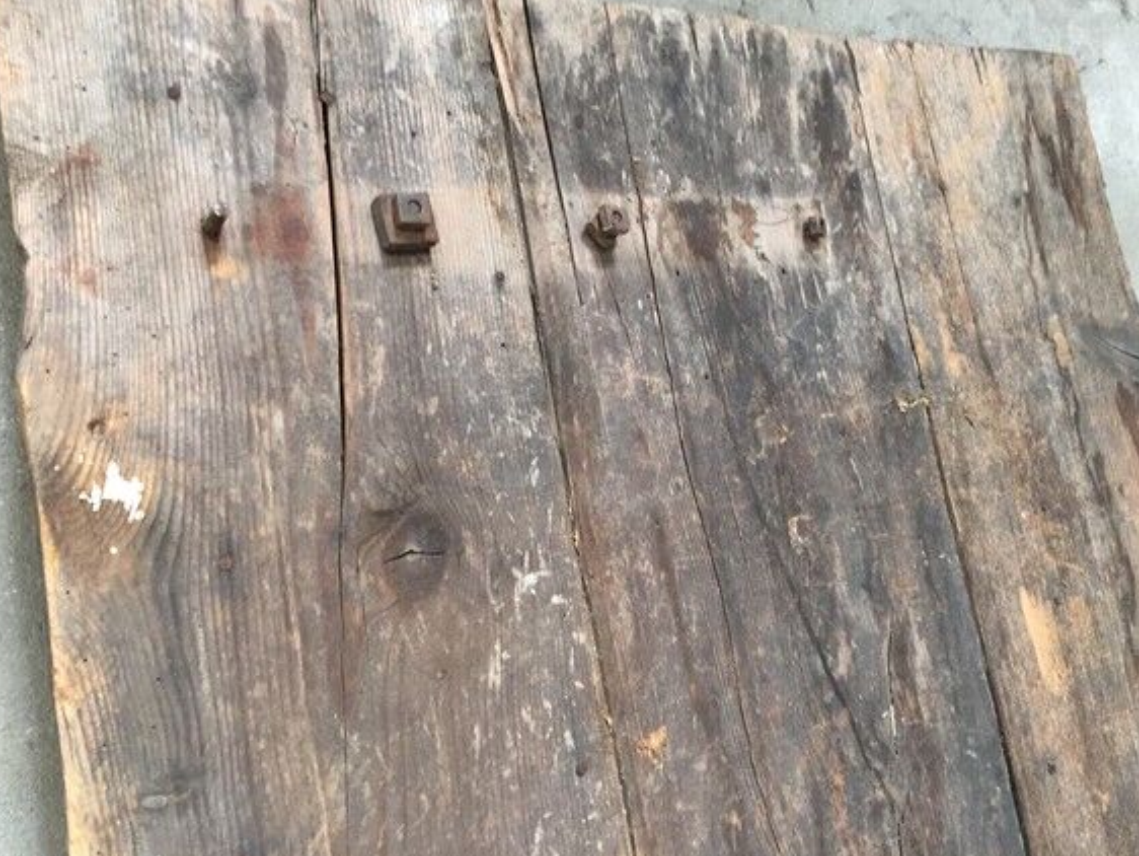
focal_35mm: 33
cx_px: 559
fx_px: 1086
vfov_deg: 42.9
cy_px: 383
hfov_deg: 55.3
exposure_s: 1/33
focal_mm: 4.15
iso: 160
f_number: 2.2
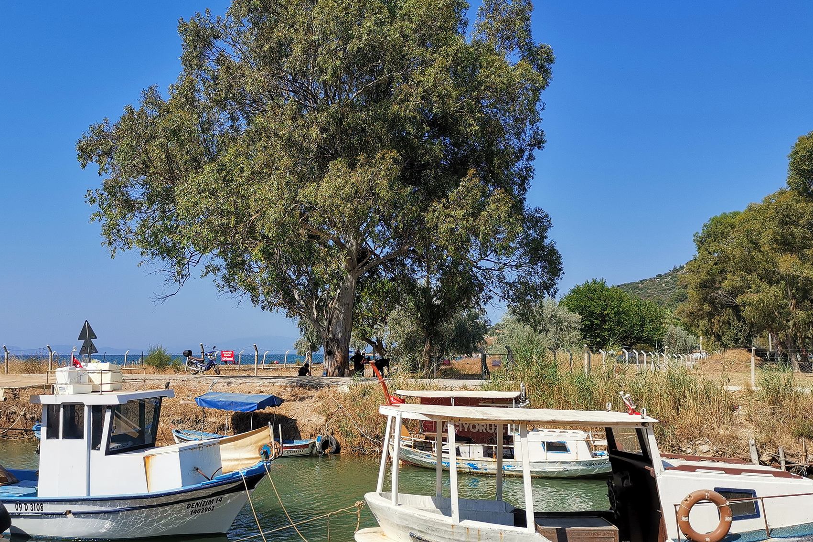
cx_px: 341
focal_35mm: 33
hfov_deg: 56.9
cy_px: 297
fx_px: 745
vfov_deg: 39.9
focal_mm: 5.58
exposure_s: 3
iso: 50
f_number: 1.8
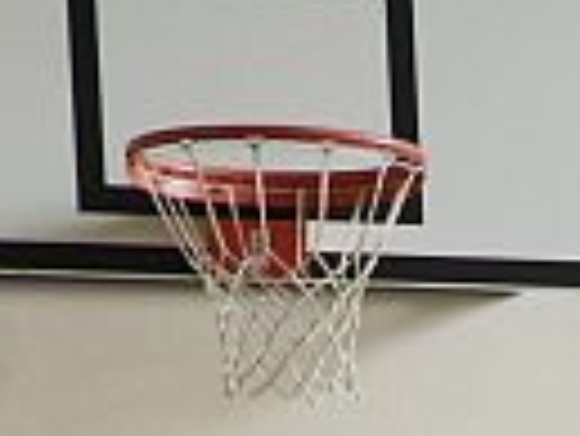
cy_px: 1641
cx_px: 1367
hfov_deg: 6.8
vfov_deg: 4.9
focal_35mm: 278
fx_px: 4662
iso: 100
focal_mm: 6.3
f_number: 3.8
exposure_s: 1/40
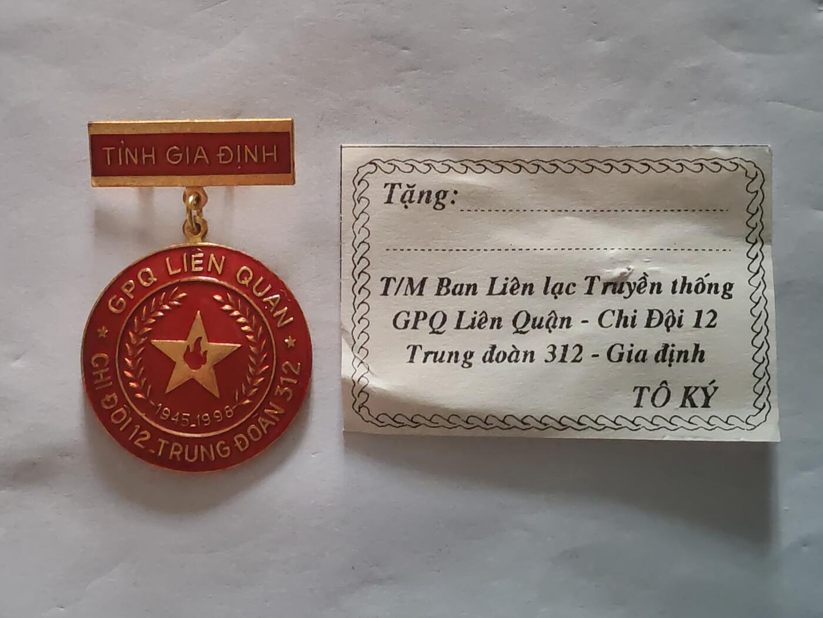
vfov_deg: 21.6
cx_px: 412
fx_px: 1617
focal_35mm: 68
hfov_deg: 28.6
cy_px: 309
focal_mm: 5.52
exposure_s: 1/50
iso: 800
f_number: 1.95
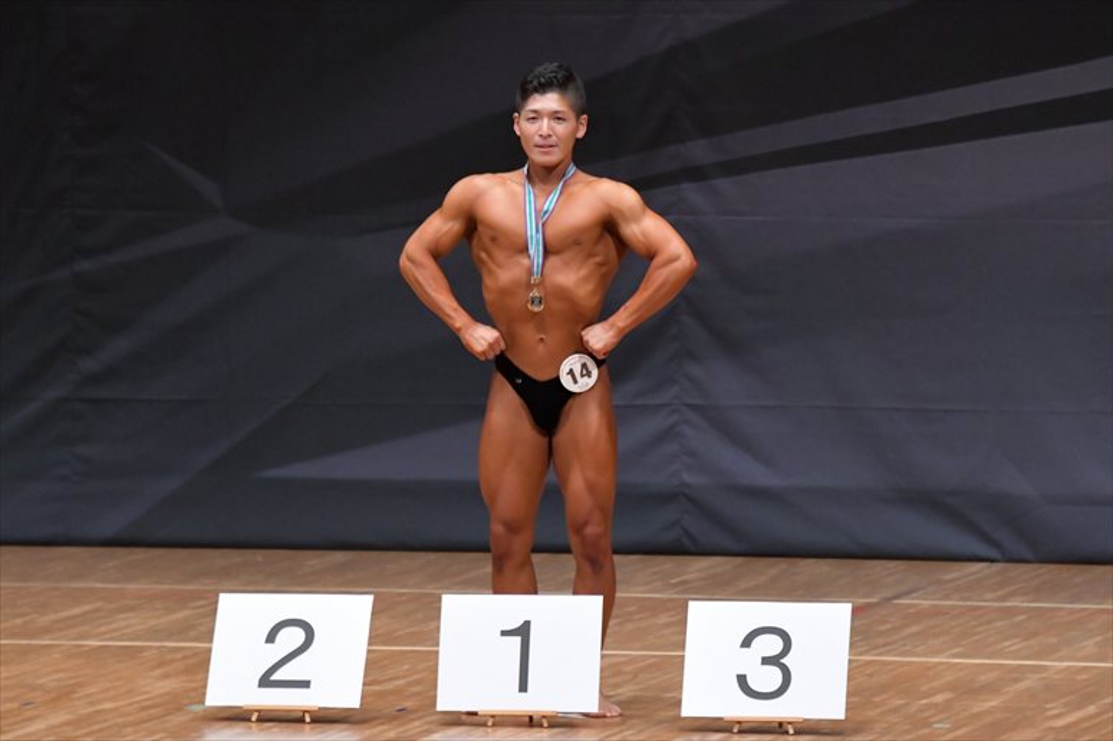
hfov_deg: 6.9
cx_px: 556
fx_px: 9271
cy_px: 370
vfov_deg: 4.6
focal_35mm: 300
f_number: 5.6
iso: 6400
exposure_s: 1/400
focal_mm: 200
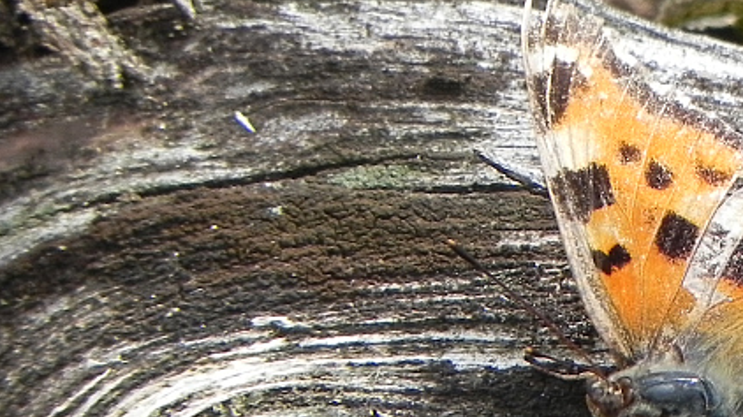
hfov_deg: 1.2
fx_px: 35311
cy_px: 570
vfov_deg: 0.7
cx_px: 674
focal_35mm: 1793
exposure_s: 1/284
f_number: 5.6
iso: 160
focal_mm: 120
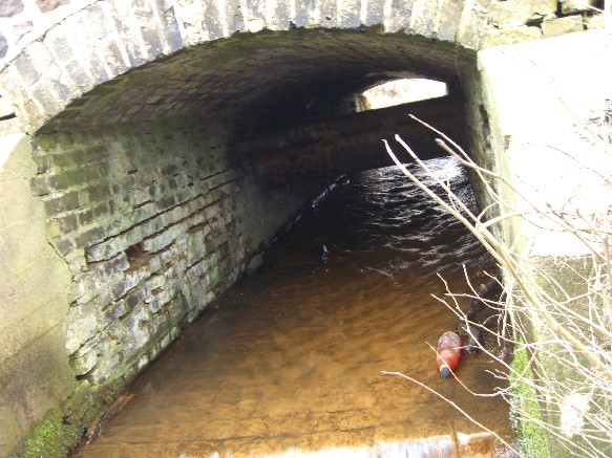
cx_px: 306
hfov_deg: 49.0
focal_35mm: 38
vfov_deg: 37.7
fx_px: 672
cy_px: 229
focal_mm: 7.9
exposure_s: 1/10
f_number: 2.8
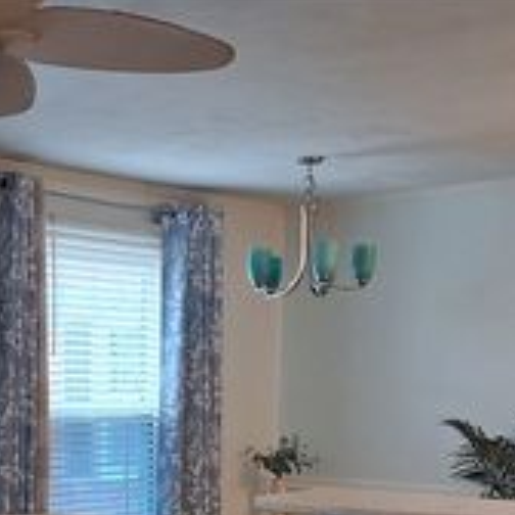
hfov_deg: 24.0
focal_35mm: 71
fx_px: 1195
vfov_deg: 23.0
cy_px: 559
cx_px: 123
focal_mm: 4
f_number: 1.8
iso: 400
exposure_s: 1/50
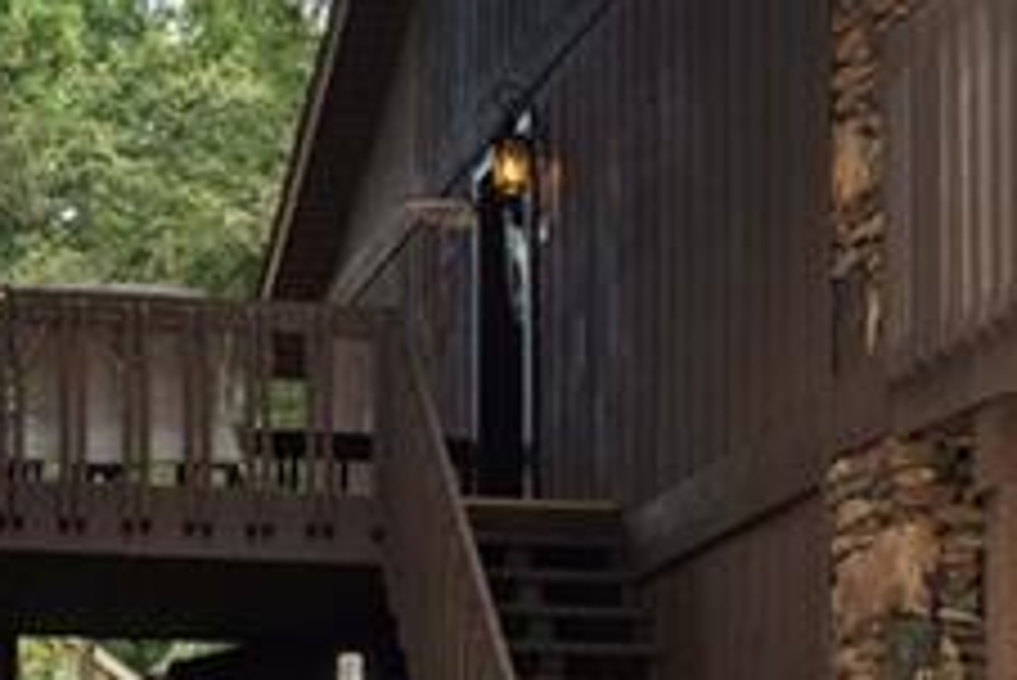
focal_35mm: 136
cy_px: 381
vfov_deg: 10.1
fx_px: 3844
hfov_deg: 14.7
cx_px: 1125
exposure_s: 1/250
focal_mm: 30
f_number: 11
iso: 200
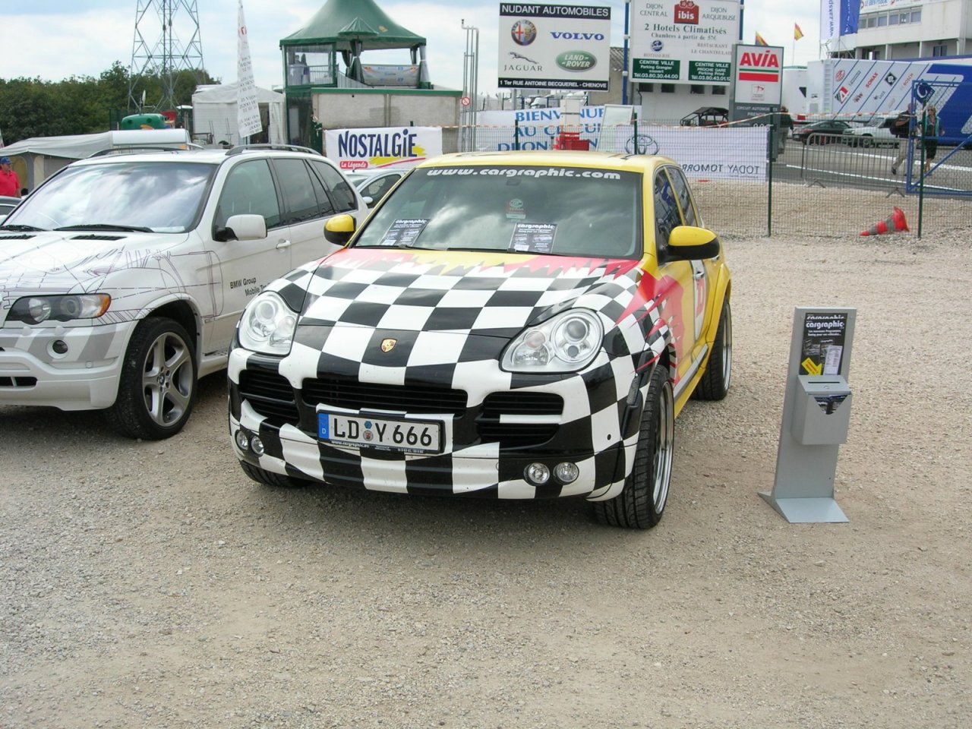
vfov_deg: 35.1
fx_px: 1151
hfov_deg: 45.8
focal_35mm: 41
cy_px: 364
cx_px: 486
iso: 64
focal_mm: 8.5
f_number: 4.9
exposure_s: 1/434
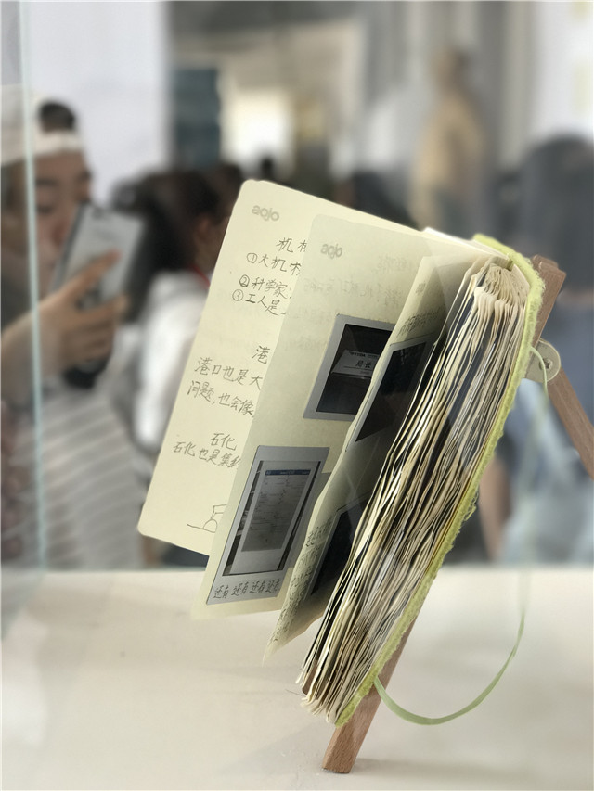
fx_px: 1304
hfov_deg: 25.7
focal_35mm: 57
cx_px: 297
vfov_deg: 33.8
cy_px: 396
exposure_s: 1/99
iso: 100
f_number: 2.8
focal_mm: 6.6
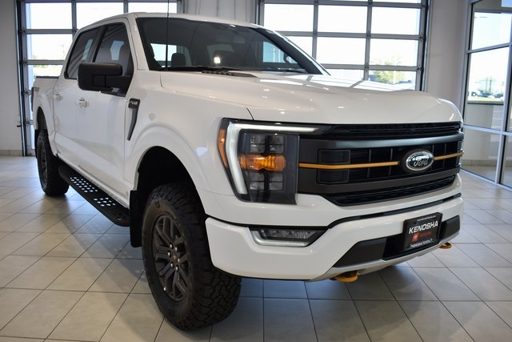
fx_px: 427
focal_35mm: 30
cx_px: 256
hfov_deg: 61.9
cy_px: 171
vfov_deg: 43.6
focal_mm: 20
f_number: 3.8
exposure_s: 1/60
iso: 100
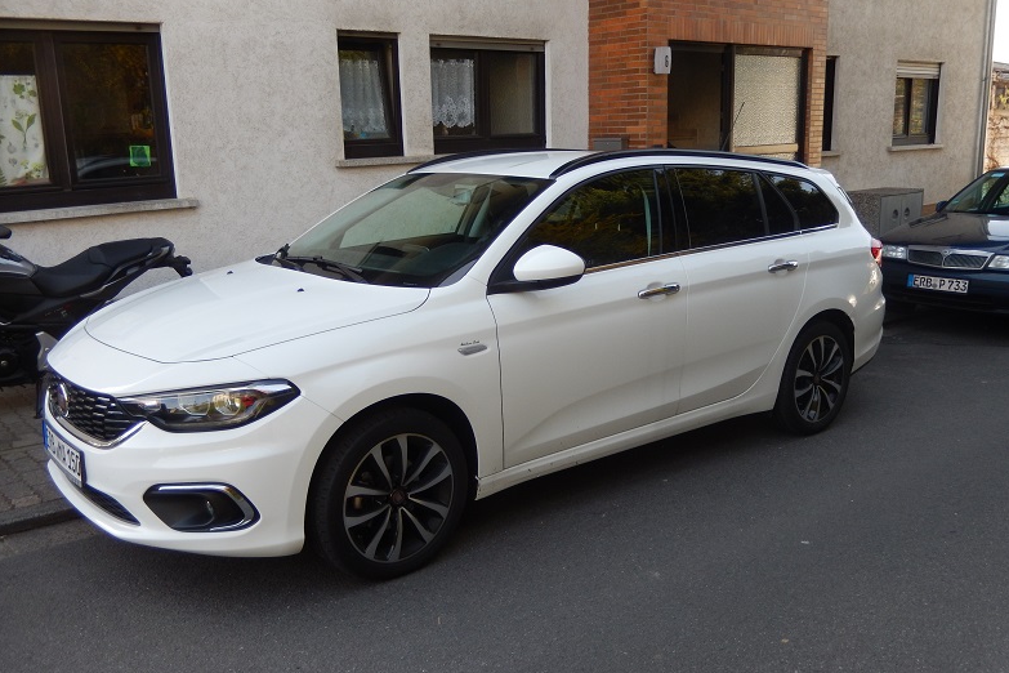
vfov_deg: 38.9
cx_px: 509
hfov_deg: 55.8
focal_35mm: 34
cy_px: 351
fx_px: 953
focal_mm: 5.7
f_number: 3.8
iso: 125
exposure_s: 1/160
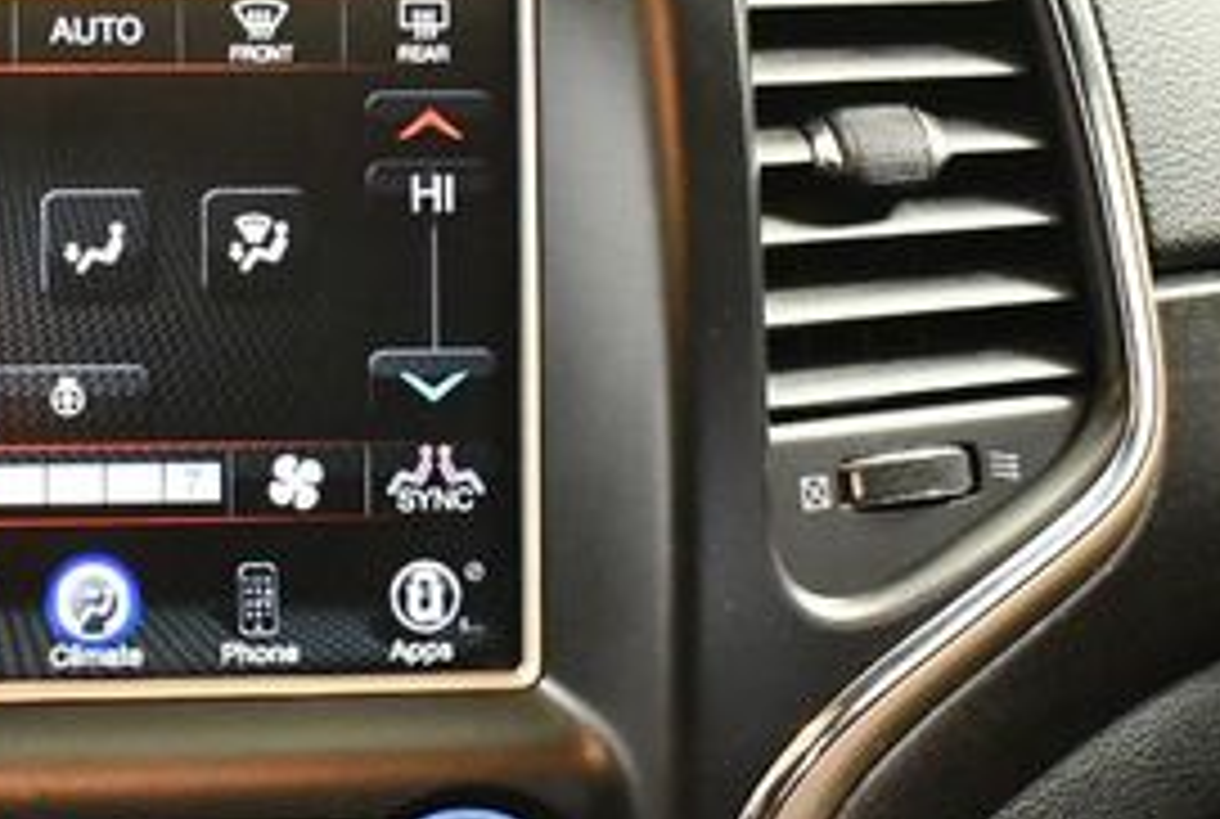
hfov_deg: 22.9
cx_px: 5
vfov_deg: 16.1
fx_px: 2887
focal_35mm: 85
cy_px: 610
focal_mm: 18
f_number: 3.5
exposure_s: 1/60
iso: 5600
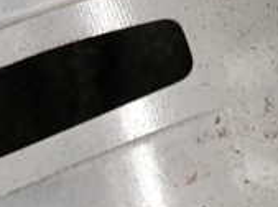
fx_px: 713
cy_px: 163
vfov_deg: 16.4
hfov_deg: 19.3
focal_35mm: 89
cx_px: -138
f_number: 2
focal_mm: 4.5
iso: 160
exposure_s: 1/60
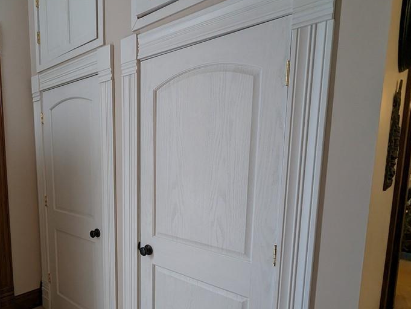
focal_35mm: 24
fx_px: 285
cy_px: 194
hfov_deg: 68.8
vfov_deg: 56.2
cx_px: 126
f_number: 2.2
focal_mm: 2.35
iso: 160
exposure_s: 1/49.2
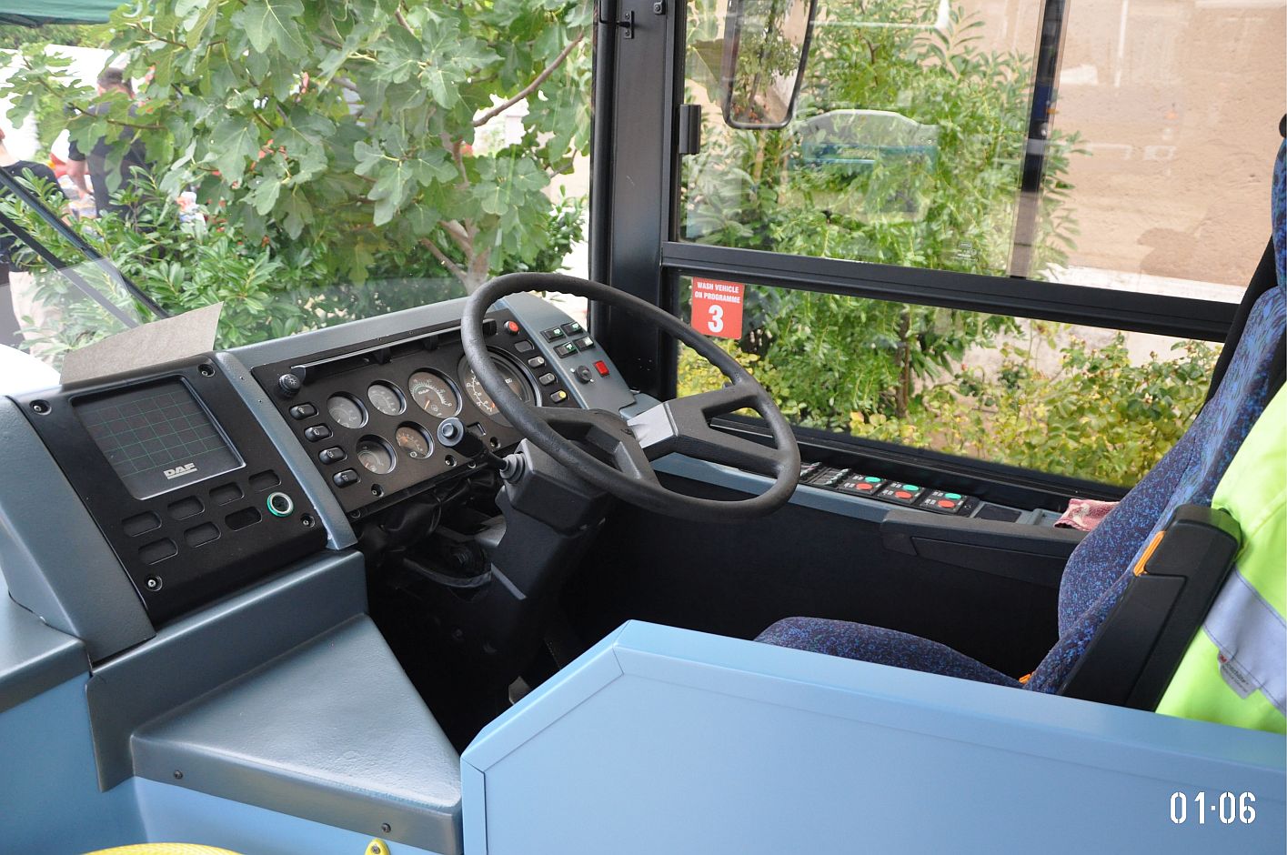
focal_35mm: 27
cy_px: 428
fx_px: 964
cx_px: 644
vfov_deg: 47.8
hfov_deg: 67.4
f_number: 3.5
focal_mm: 18
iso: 1100
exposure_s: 1/500
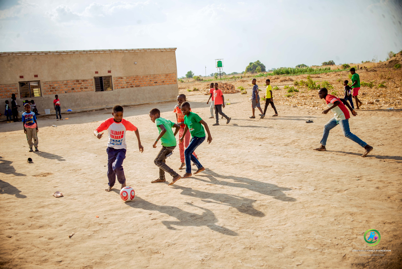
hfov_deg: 48.4
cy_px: 134
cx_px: 201
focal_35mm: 40
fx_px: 447
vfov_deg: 33.4
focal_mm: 40
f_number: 5.3
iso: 100
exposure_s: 1/200
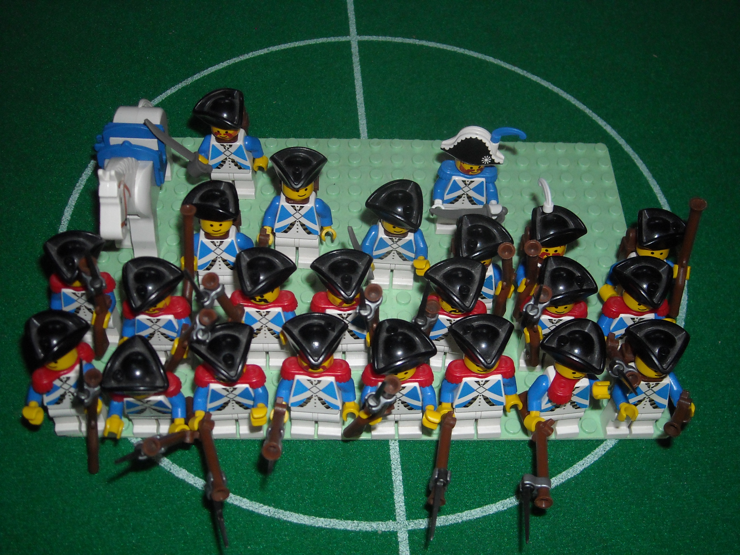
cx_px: 370
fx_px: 941
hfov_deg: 42.9
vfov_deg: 32.9
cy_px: 278
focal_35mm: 44
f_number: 6.1
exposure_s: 1/60
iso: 200
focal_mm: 7.1
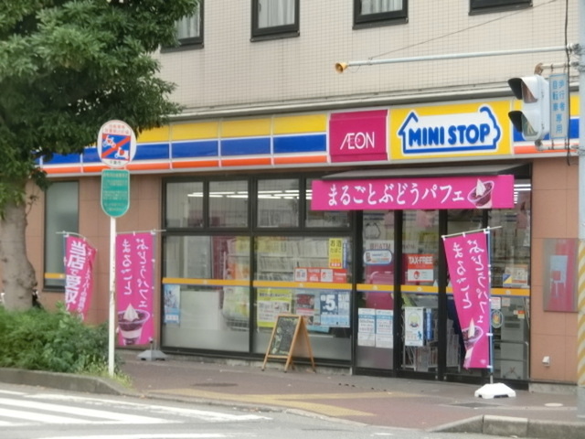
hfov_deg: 16.0
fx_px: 2079
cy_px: 220
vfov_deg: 12.0
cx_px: 292
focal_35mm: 123
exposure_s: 1/125
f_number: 5.5
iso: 80
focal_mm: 21.79
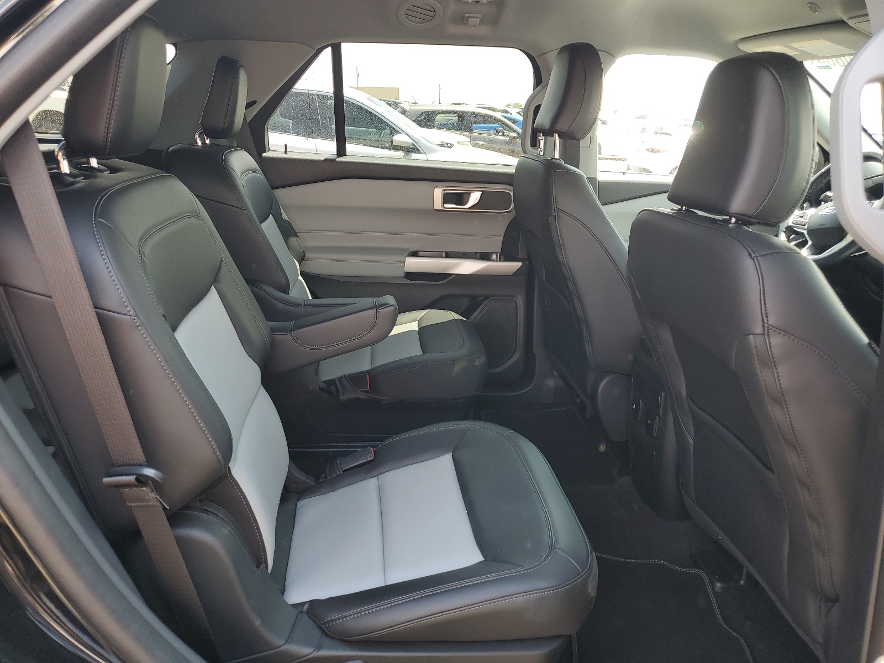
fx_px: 664
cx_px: 442
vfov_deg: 53.1
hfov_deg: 67.3
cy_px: 332
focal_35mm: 26
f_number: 1.5
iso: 50
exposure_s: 1/156
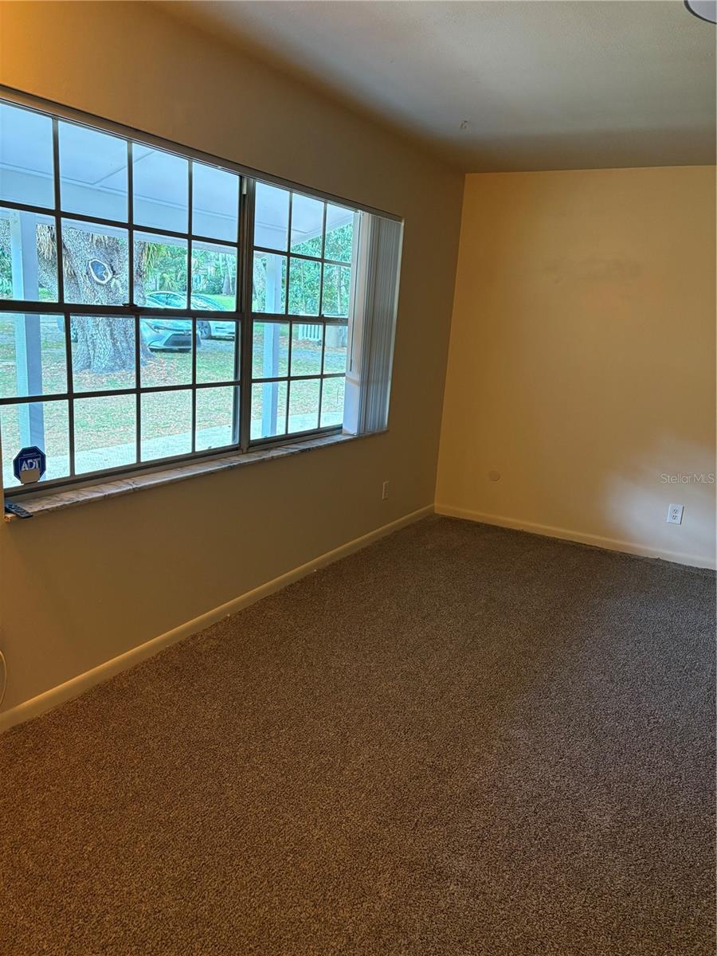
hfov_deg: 53.1
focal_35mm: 26
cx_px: 358
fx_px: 718
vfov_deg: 67.3
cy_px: 478
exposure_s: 1/60
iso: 320
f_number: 1.6
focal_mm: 5.96
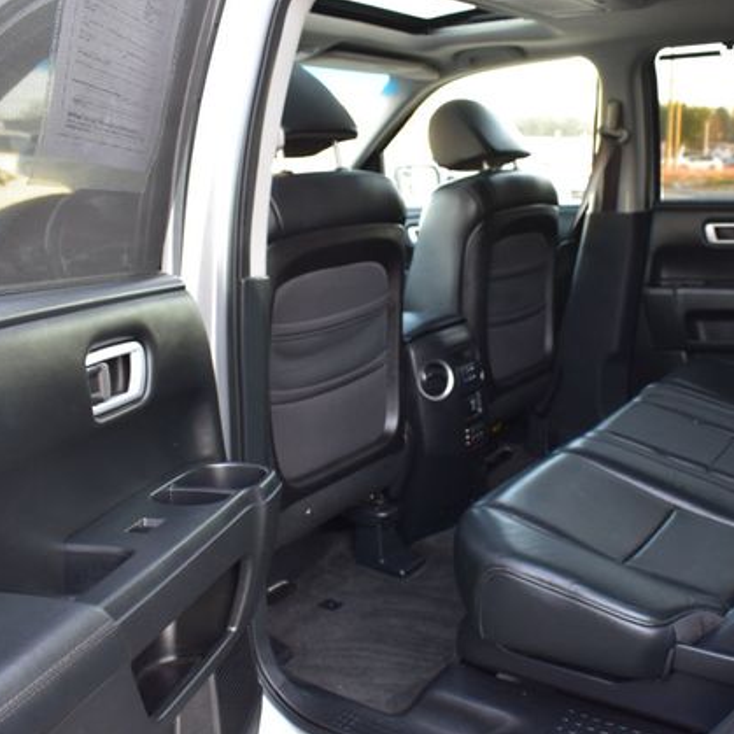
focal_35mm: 35
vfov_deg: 47.2
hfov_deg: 46.7
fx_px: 840
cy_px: 368
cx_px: 468
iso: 640
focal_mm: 18
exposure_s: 1/15
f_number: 6.3
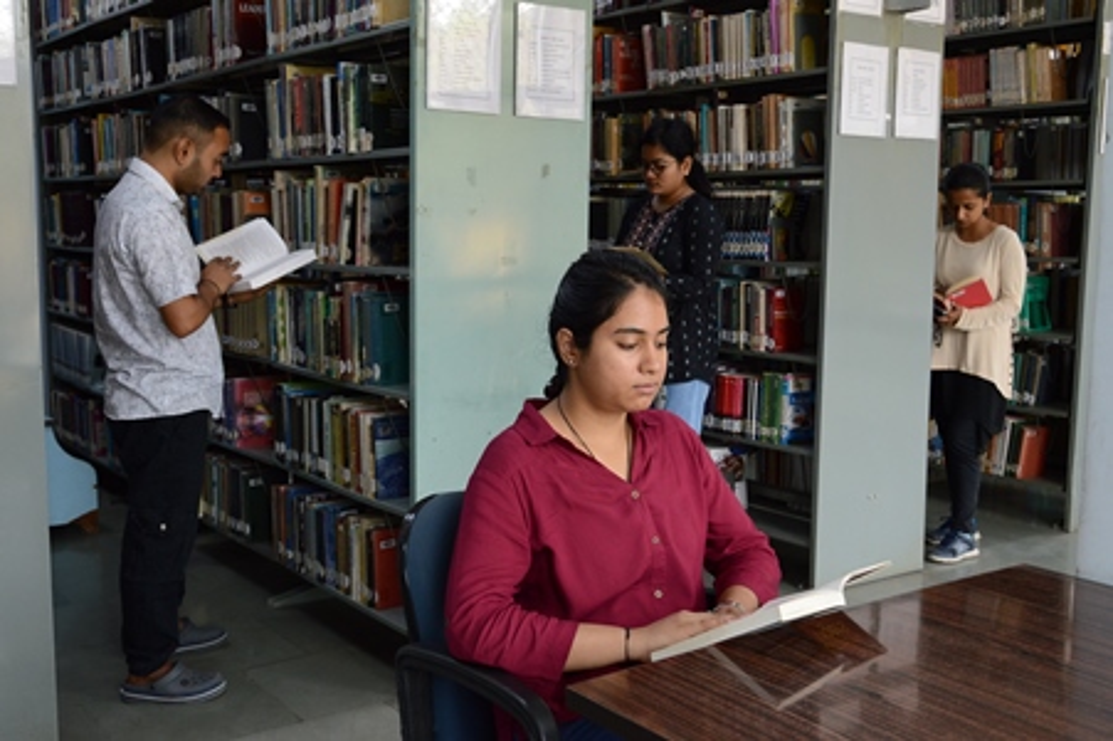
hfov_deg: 51.3
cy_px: 370
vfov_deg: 35.4
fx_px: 1158
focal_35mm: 38
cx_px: 556
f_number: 5.6
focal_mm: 25
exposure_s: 1/125
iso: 800
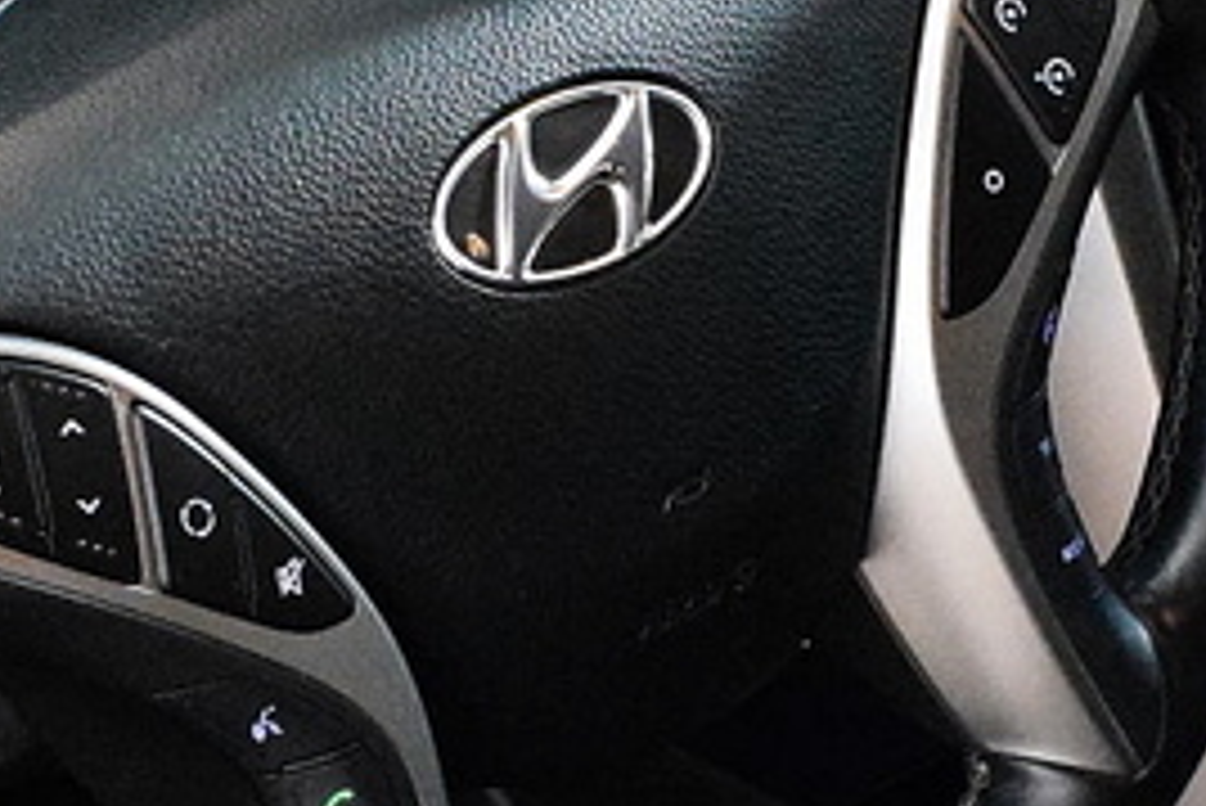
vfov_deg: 8.3
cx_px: 1004
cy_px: 1004
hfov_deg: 12.5
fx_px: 5463
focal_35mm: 163
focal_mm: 18
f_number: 5.6
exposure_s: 1/200
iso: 5000
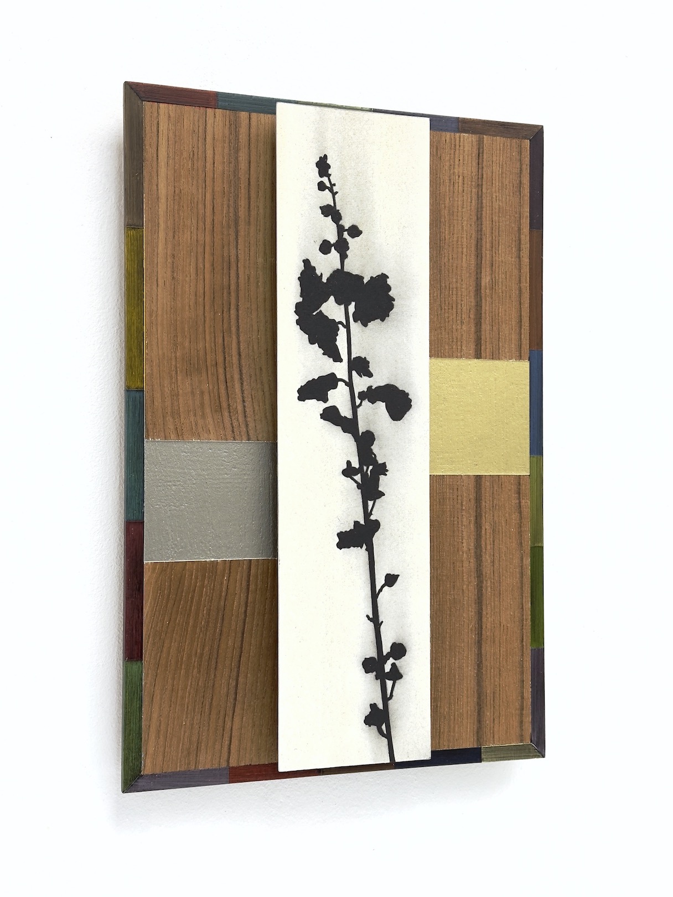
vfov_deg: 39.7
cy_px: 448
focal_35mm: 48
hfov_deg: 30.3
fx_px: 1244
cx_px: 336
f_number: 1.78
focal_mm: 6.86
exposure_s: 1/251
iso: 64
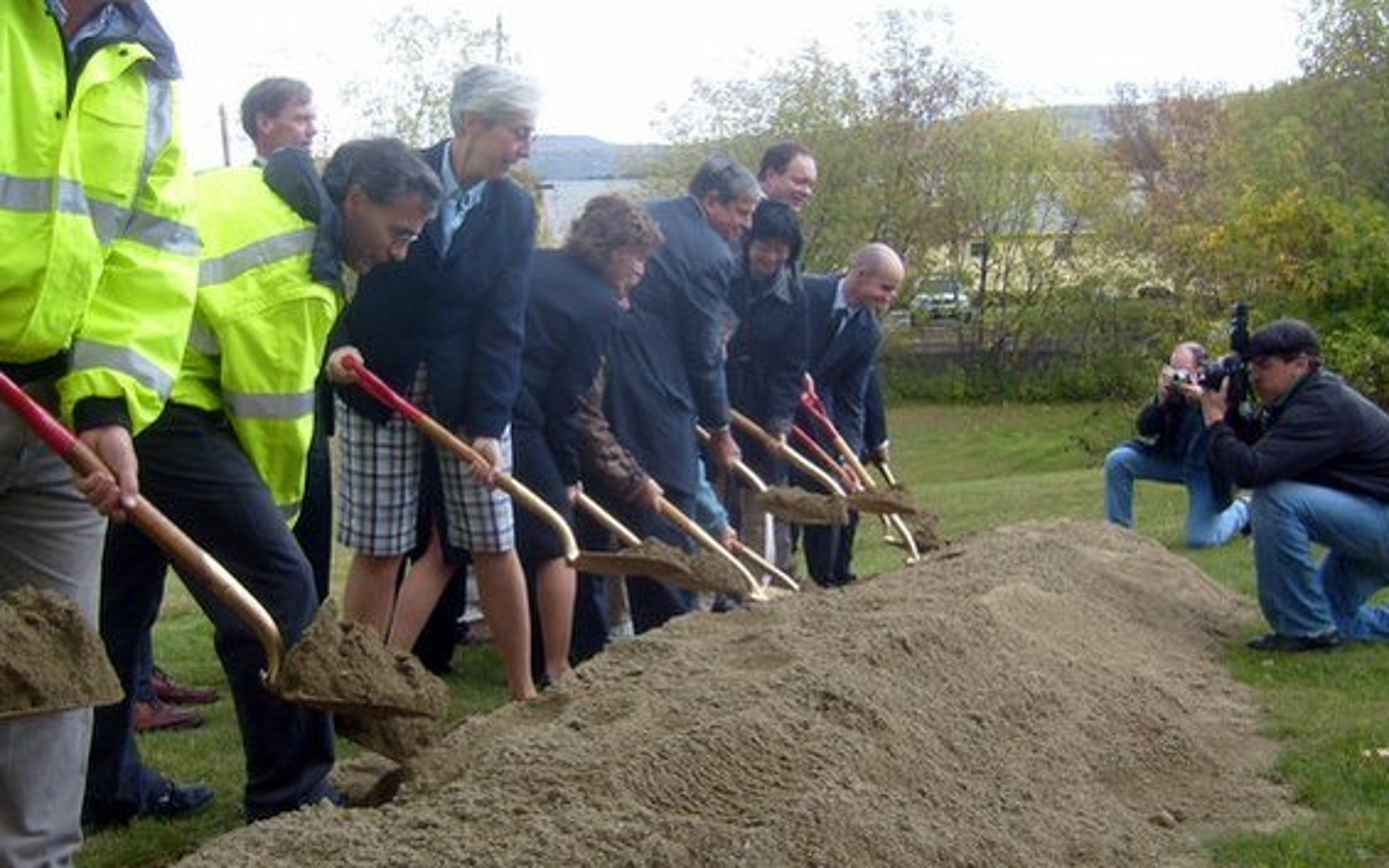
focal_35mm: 42
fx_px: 1590
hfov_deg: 47.2
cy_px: 435
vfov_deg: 30.5
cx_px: 667
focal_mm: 5.8
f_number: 2.8
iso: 80
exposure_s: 1/180
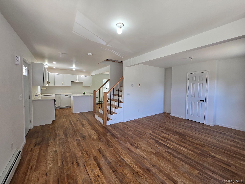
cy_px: 92
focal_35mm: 13
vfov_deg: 89.9
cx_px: 122
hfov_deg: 106.2
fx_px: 92
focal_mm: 1.7
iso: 64
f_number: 2.2
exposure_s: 1/60
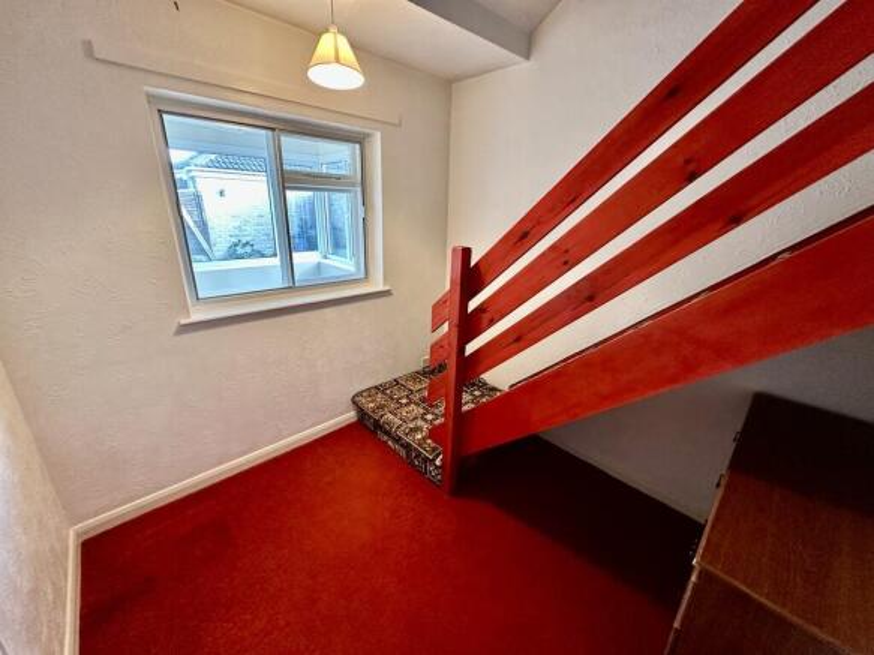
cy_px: 328
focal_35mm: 14
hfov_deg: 102.1
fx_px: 353
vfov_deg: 85.7
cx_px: 437
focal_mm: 2.22
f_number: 2.2
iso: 320
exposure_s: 1/50
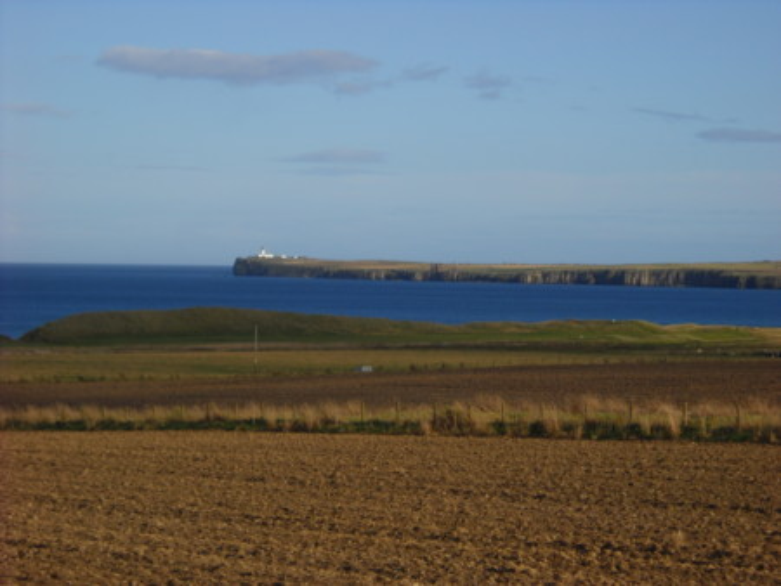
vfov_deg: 12.0
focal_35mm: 124
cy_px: 293
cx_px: 390
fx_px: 2799
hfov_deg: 15.9
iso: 64
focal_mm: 20.49
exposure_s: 1/141
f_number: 10.6
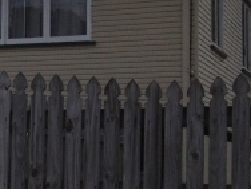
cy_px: 106
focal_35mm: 149
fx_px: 1080
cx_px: -247
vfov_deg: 10.0
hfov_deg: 11.9
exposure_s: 1/2208
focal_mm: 4.28
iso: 64
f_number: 2.4
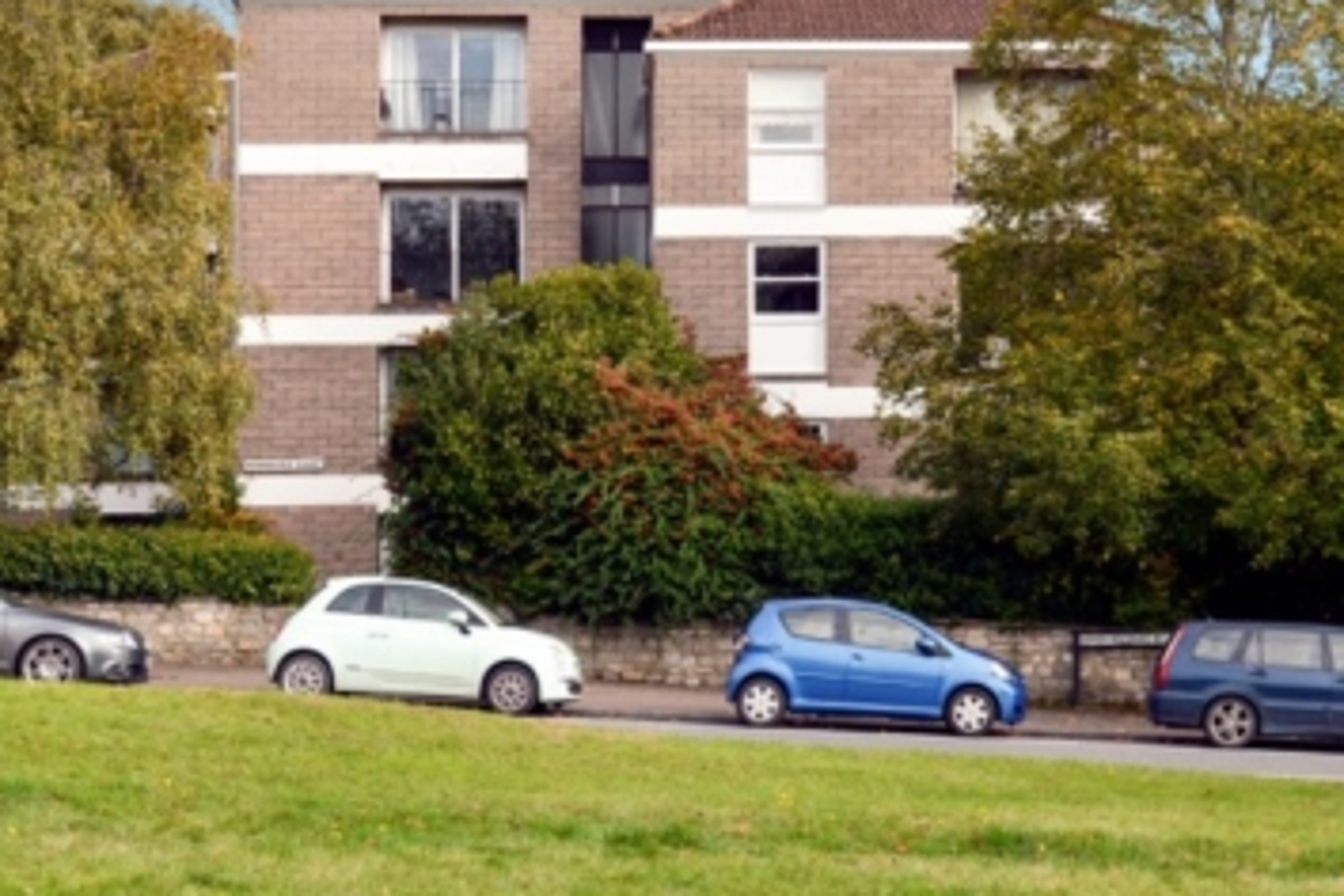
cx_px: 619
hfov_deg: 23.1
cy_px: 252
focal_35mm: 88
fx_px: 3285
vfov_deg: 15.5
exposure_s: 1/250
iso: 100
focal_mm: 34
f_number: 8
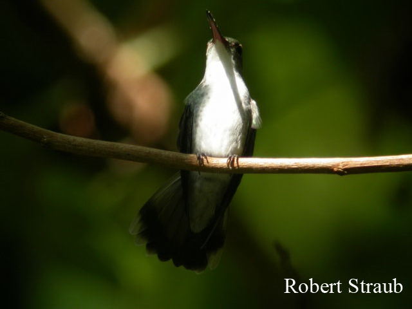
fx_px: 1262
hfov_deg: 18.5
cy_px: 154
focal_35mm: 106
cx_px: 206
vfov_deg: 14.0
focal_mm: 22
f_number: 4.1
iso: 100
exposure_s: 1/59.6
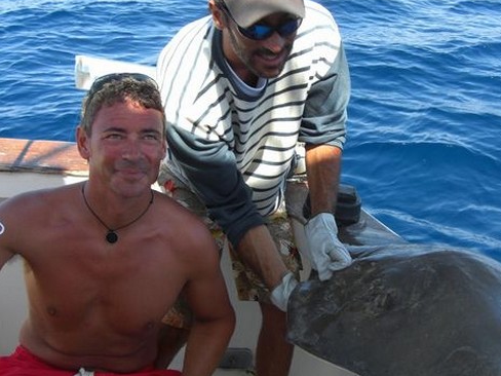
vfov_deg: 29.7
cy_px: 210
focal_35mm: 49
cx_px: 306
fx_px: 709
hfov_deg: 38.7
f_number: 4
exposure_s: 1/250
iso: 80
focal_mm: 7.9
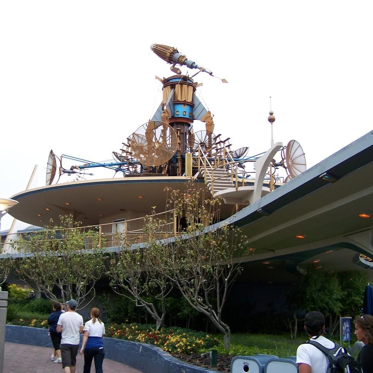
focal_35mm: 45
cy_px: 186
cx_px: 147
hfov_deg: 37.4
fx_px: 549
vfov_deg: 37.6
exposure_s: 1/250
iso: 80
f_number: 2.8
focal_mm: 6.3
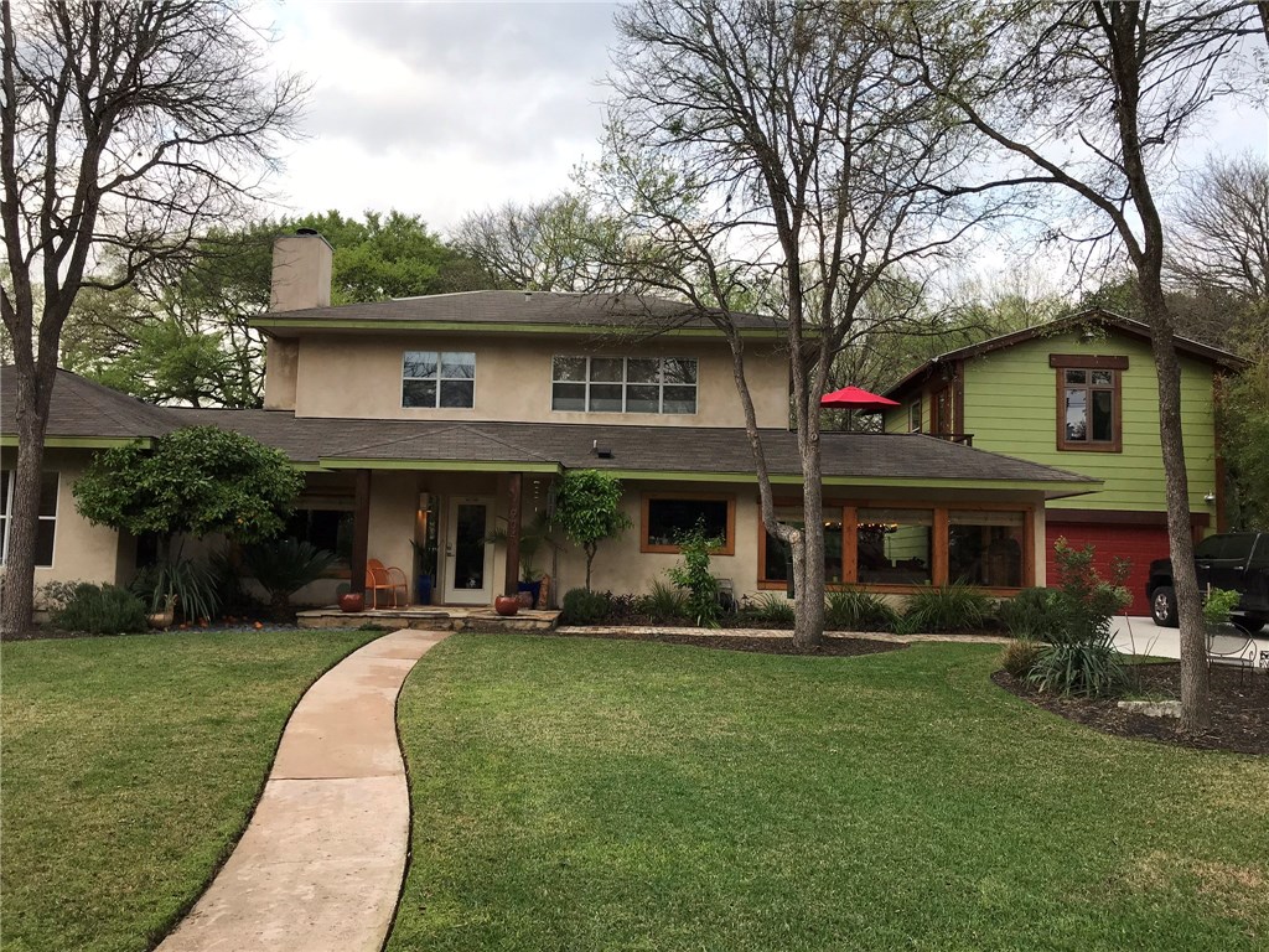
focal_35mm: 28
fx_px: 1026
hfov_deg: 63.4
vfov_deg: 49.7
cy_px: 476
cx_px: 634
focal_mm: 3.99
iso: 20
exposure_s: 1/509
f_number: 1.8
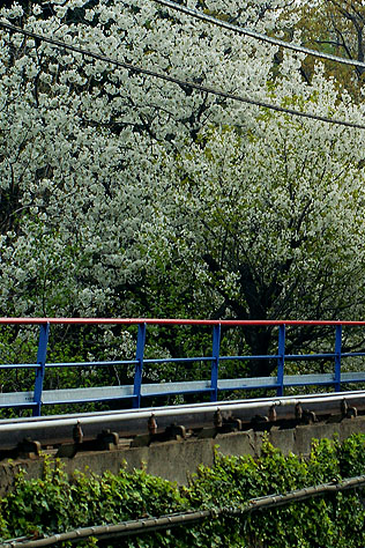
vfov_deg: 11.5
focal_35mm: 178
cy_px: 219
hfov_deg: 7.7
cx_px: 388
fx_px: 2708
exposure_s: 1/200
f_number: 9
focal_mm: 55
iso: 200
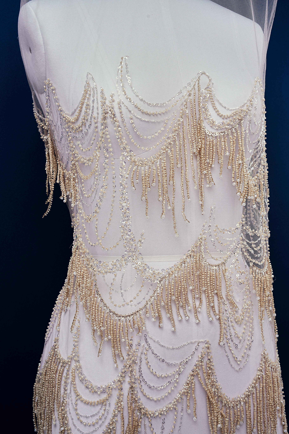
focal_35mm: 50
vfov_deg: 39.6
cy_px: 217
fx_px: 602
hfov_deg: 27.0
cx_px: 144
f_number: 11
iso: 100
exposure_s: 1/125
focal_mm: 50
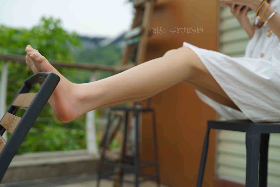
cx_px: 140
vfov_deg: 27.0
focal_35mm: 50
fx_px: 389
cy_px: 94
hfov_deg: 39.6
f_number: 2.8
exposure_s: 1/800
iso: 100
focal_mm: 50
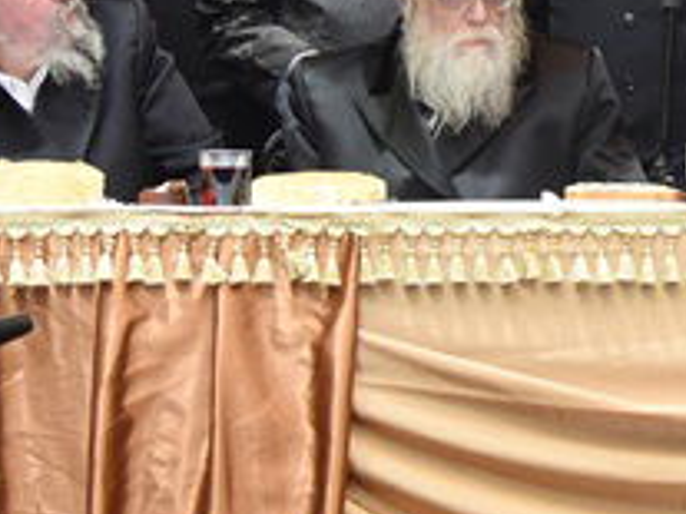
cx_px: 872
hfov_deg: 10.7
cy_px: -161
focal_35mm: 181
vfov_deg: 8.1
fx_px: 3585
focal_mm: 38
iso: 3200
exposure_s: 1/125
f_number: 5
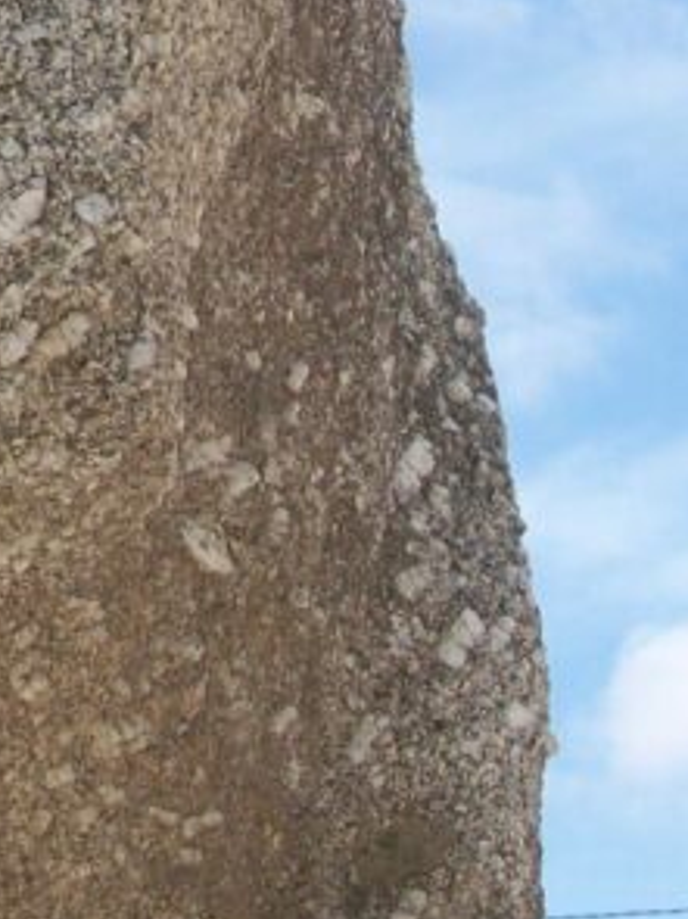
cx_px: -299
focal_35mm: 146
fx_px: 3872
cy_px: 87
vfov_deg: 13.4
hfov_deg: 9.9
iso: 64
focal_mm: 7.1
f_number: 3.2
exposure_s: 1/567
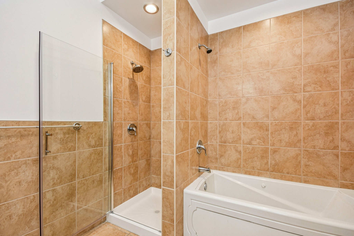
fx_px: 147
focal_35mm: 15
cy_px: 118
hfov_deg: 100.4
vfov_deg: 77.3
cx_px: 177
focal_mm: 10
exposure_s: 1/30
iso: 400
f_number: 8
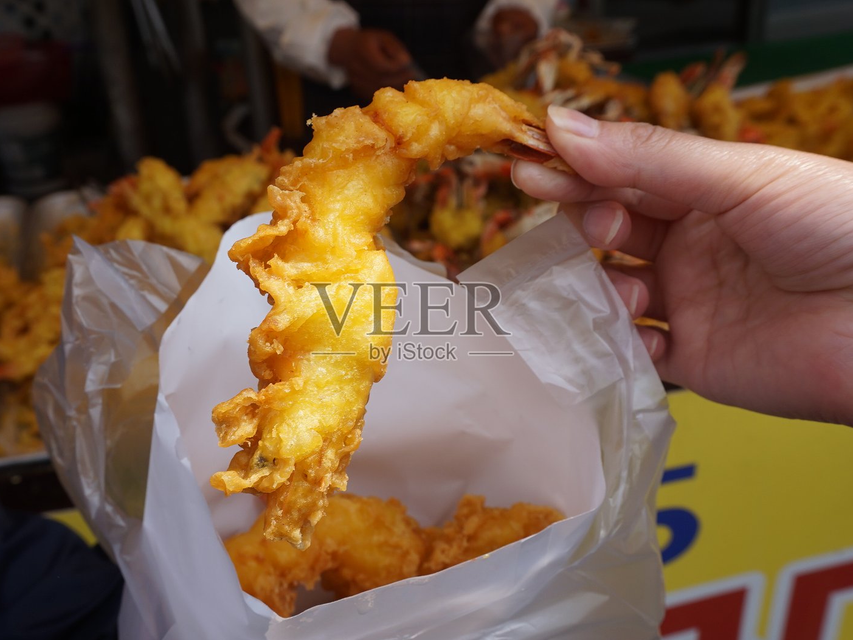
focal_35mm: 35
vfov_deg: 41.2
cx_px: 412
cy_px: 324
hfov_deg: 53.2
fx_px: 851
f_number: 9
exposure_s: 1/160
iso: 100
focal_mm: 21
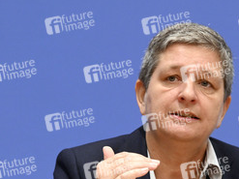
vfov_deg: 8.3
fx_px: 1235
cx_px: 179
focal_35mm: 179
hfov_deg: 11.0
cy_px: 144
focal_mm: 102
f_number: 5.6
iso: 5000
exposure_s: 1/500
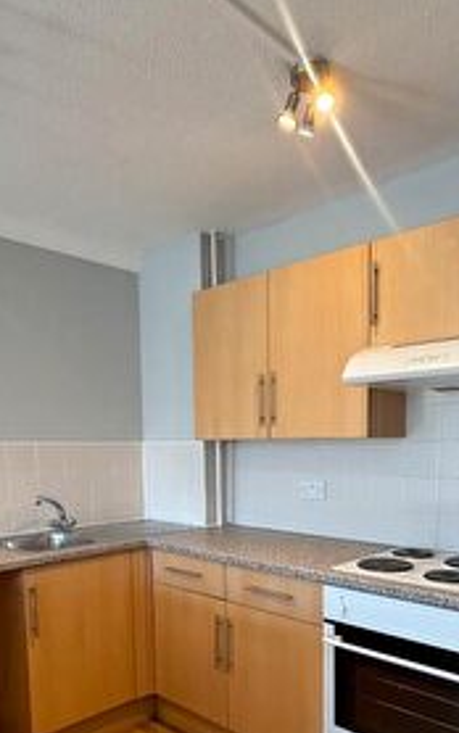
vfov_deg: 64.5
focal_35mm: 28
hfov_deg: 44.5
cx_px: 264
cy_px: 497
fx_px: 560
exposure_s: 1/100
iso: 200
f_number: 2.2
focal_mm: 2.22
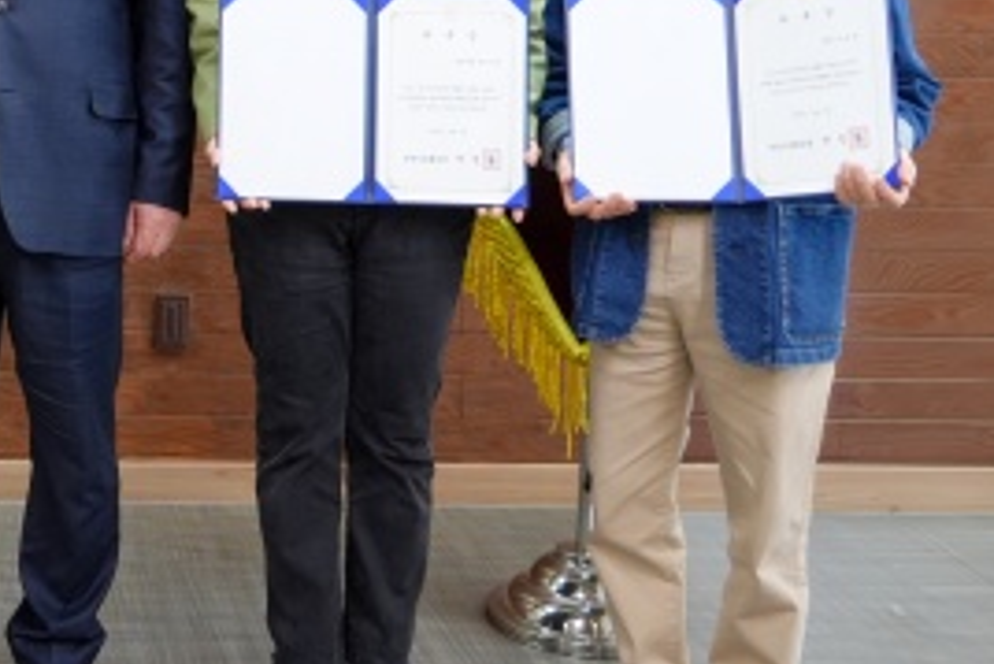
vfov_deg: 21.4
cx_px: -85
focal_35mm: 62
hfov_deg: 29.4
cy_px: 43
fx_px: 1713
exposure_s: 1/101
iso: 800
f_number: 3.5
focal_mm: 26
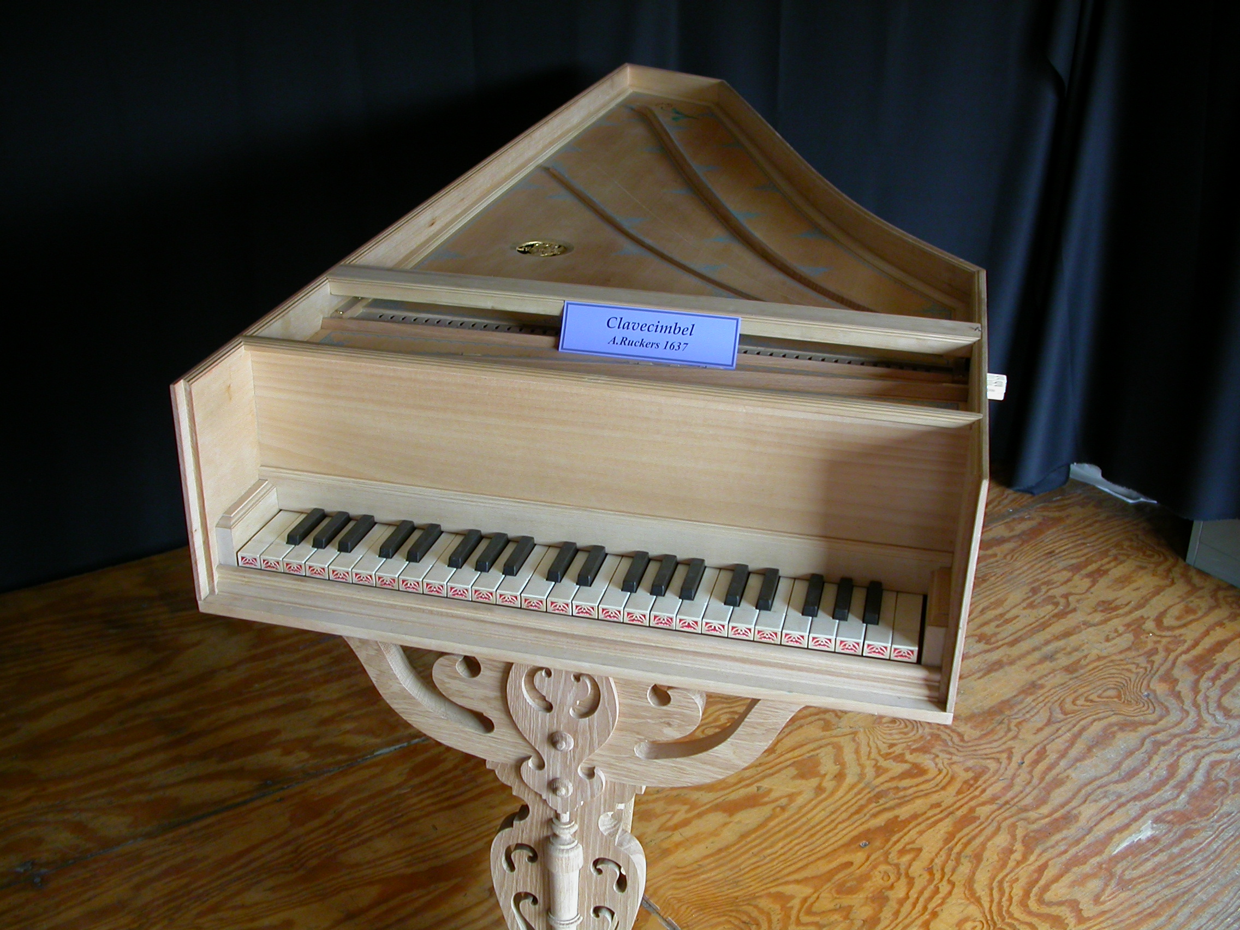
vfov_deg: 37.7
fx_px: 1361
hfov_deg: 49.0
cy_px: 465
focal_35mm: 38
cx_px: 620
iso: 100
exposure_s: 1/34.5
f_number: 2.6
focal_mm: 7.85
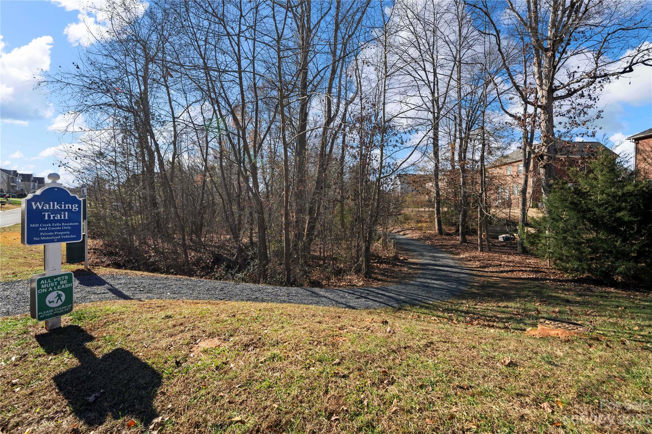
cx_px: 326
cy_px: 217
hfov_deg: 100.4
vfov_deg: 77.3
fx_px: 272
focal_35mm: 15
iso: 100
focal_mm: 15
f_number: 8
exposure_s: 1/125
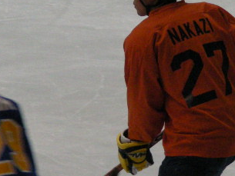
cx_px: 75
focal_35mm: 497
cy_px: 101
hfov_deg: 4.0
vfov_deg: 3.0
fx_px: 3375
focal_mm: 24.7
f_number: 3.5
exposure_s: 1/132
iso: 333
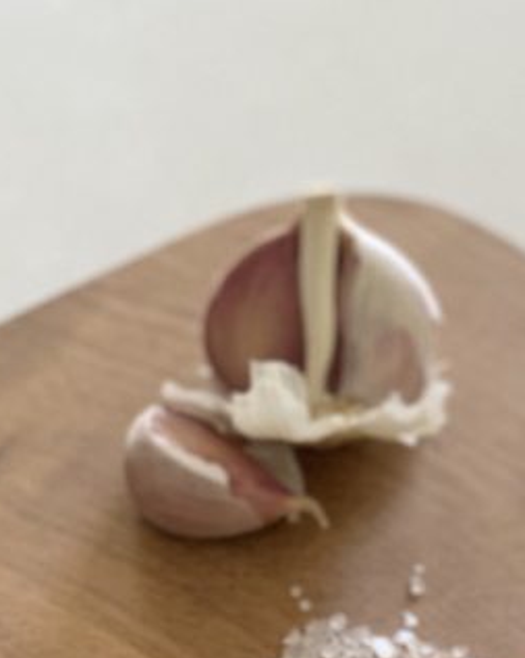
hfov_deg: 9.0
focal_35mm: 171
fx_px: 3326
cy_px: 1055
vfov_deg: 10.8
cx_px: 542
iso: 160
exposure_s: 1/60
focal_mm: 6
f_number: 2.4
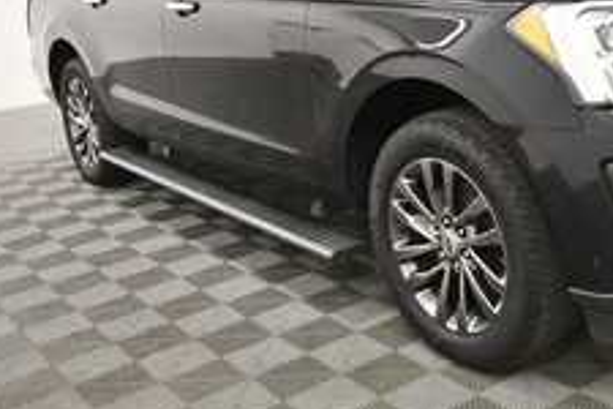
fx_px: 817
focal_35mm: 48
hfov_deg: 39.6
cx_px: 485
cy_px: 91
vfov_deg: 27.6
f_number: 5.6
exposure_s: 1/125
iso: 1800
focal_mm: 18
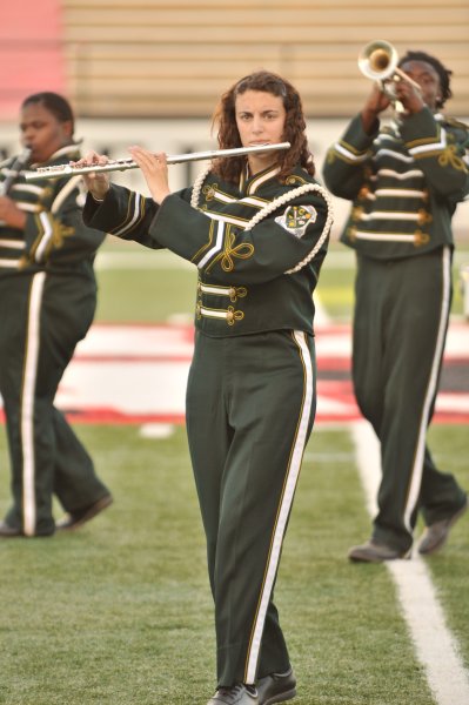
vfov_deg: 6.9
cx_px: 234
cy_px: 352
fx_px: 5872
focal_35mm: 300
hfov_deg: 4.6
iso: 200
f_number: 2.8
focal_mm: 200
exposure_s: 1/320
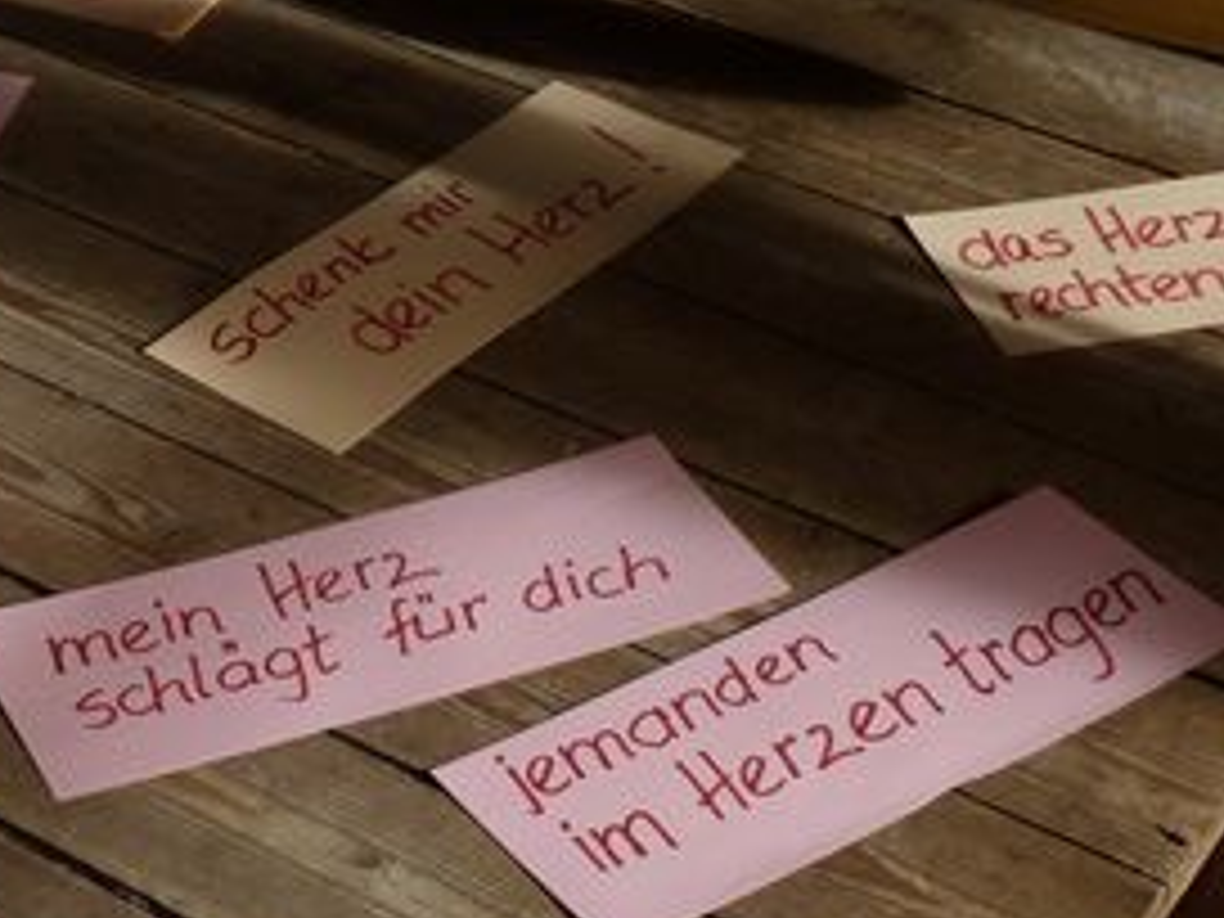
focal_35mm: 83
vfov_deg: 17.6
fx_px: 2935
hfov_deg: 23.1
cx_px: 198
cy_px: 754
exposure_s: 1/100
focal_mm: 8.5
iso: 80
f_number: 3.2
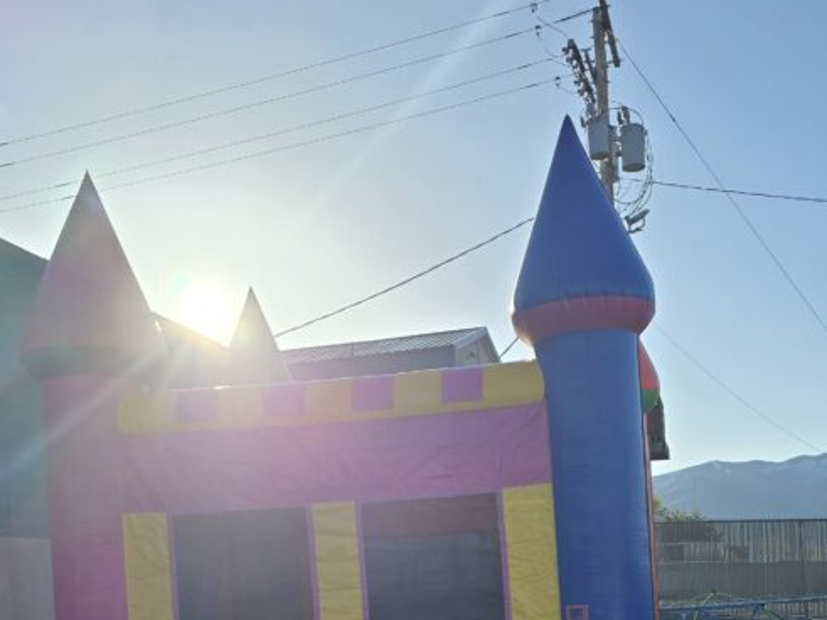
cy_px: 605
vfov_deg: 28.6
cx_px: 515
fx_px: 1146
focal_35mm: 48
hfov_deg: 39.4
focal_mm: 6.3
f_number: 1.7
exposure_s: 1/1425
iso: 12
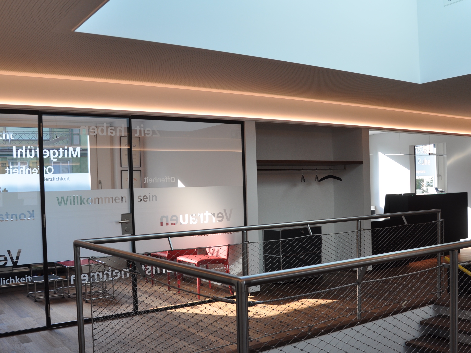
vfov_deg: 39.6
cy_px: 195
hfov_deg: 51.3
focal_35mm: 36
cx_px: 211
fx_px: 490
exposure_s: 1/125
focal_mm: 18
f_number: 5.6
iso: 200
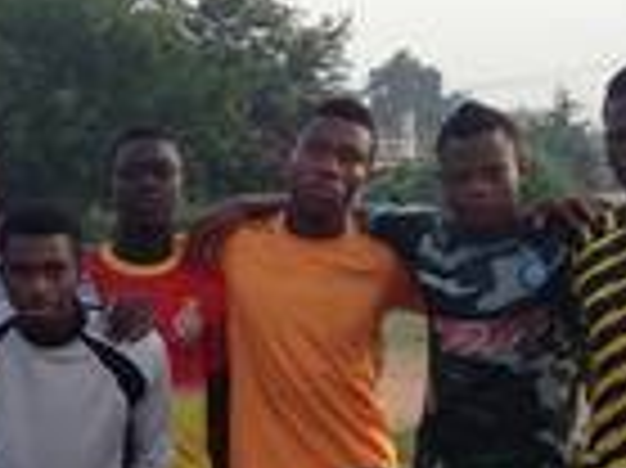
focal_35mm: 166
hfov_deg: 11.7
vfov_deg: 8.7
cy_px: 695
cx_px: -72
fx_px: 2999
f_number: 2.4
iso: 50
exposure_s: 1/230
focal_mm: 4.12
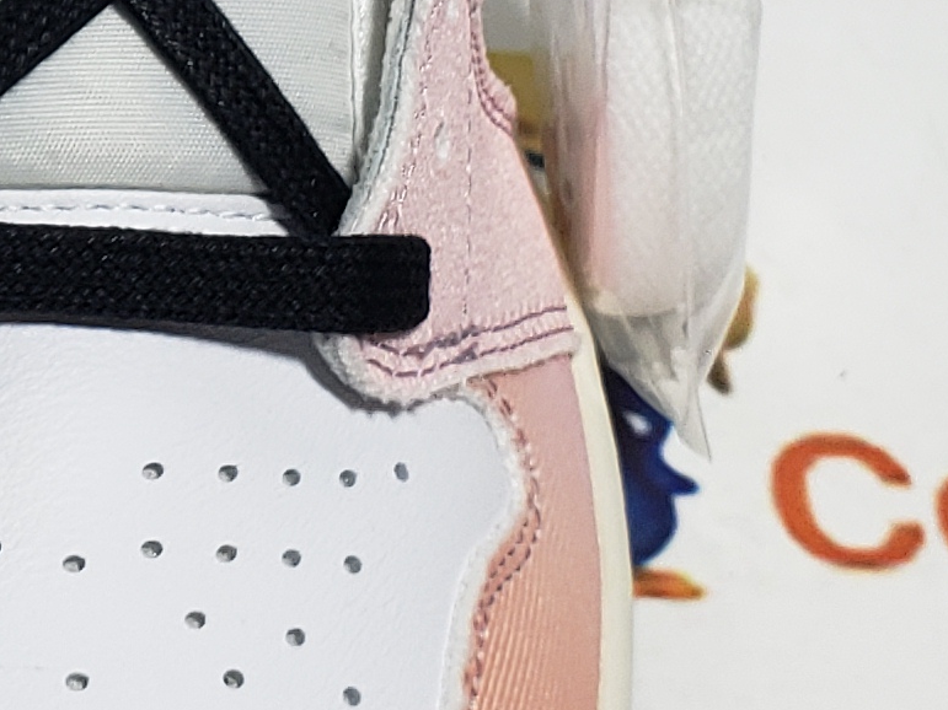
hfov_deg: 13.9
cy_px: -215
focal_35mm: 136
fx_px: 3724
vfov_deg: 10.7
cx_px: -316
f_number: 2.4
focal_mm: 4.3
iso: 50
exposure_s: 1/224
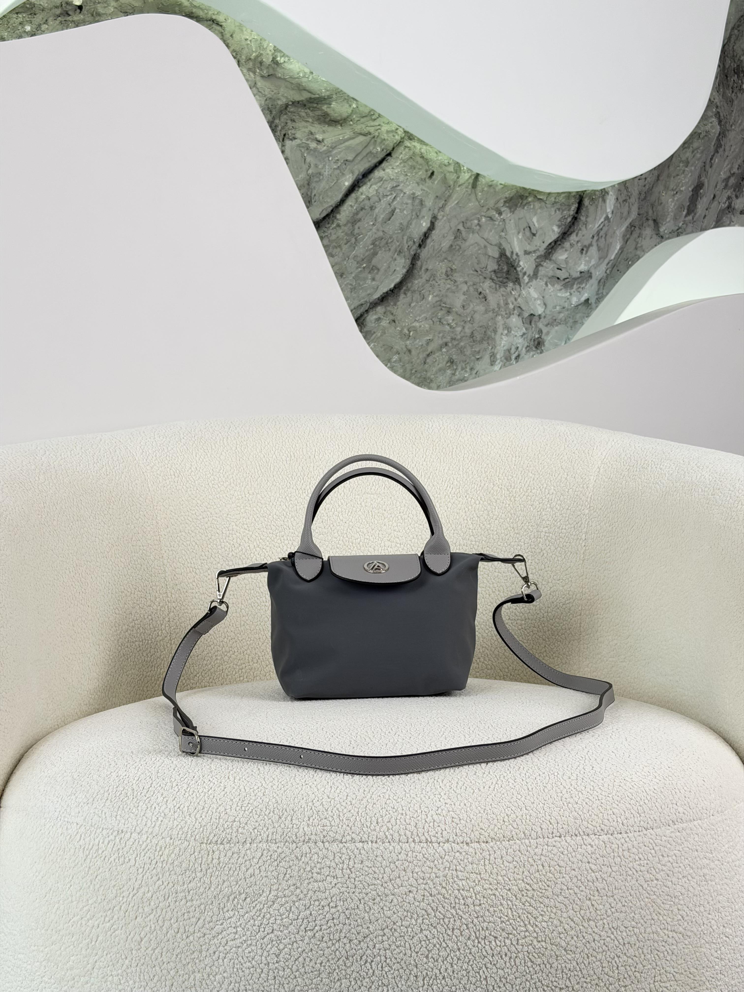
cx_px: 372
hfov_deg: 30.3
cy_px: 496
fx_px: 1376
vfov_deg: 39.7
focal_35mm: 48
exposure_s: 1/208
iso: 50
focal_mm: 6.76
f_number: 1.78
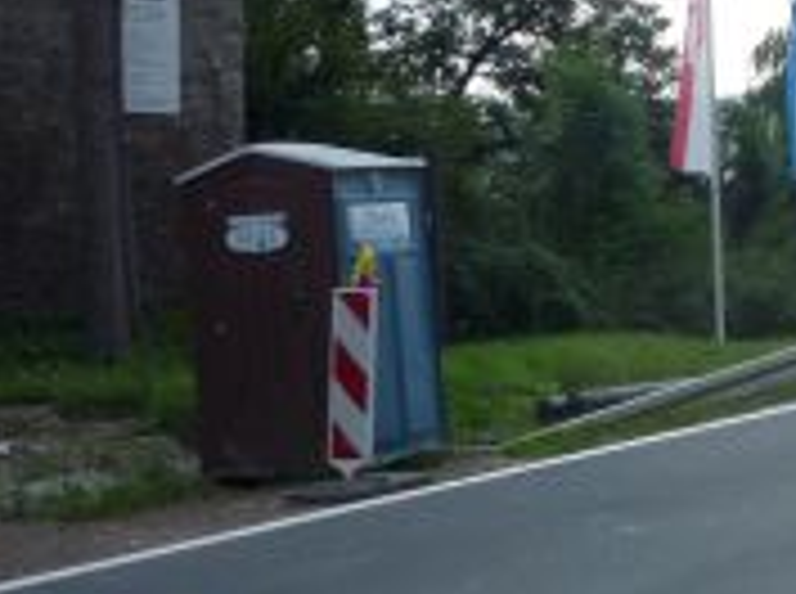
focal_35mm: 87
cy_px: 184
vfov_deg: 16.9
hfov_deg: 20.4
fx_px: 1997
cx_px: 1066
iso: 100
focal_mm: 5.2
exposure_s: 1/400
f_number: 4.5
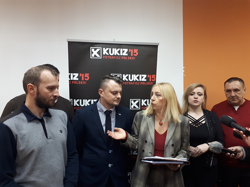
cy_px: 94
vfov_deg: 51.4
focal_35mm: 27
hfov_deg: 65.3
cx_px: 125
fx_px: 195
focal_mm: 3.6
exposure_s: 1/33
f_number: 1.9
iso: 160
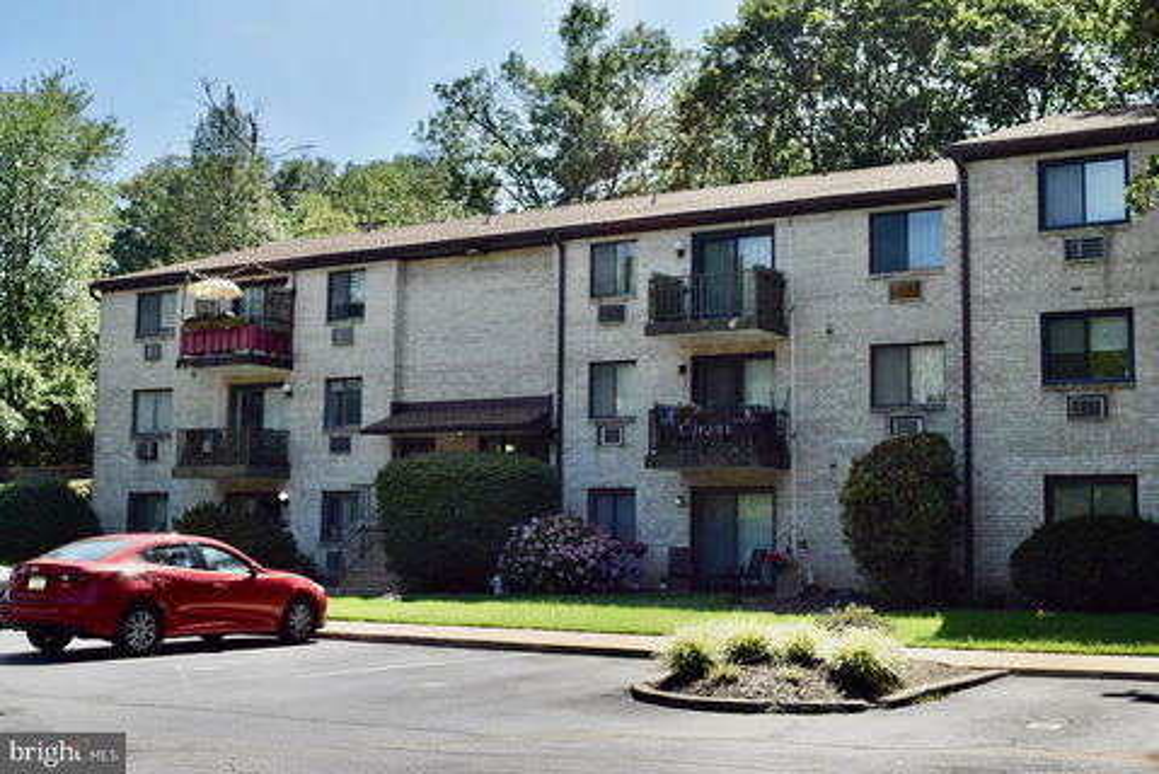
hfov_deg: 43.6
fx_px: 1450
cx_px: 580
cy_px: 387
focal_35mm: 45
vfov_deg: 29.9
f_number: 10
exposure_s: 1/200
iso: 100
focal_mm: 30
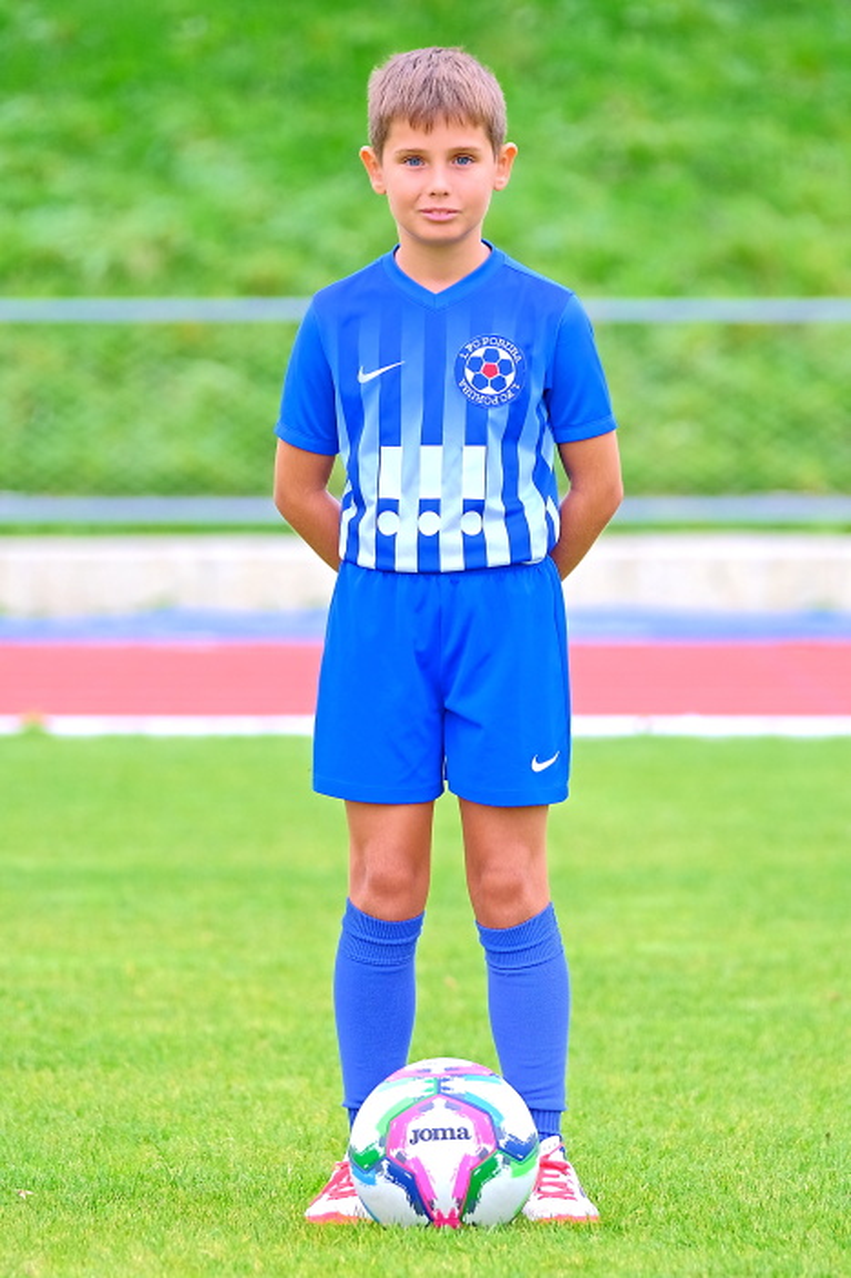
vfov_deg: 11.1
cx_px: 426
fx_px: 6598
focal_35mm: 186
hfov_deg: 7.4
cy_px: 639
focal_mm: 124.3
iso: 320
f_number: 2.8
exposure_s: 1/250
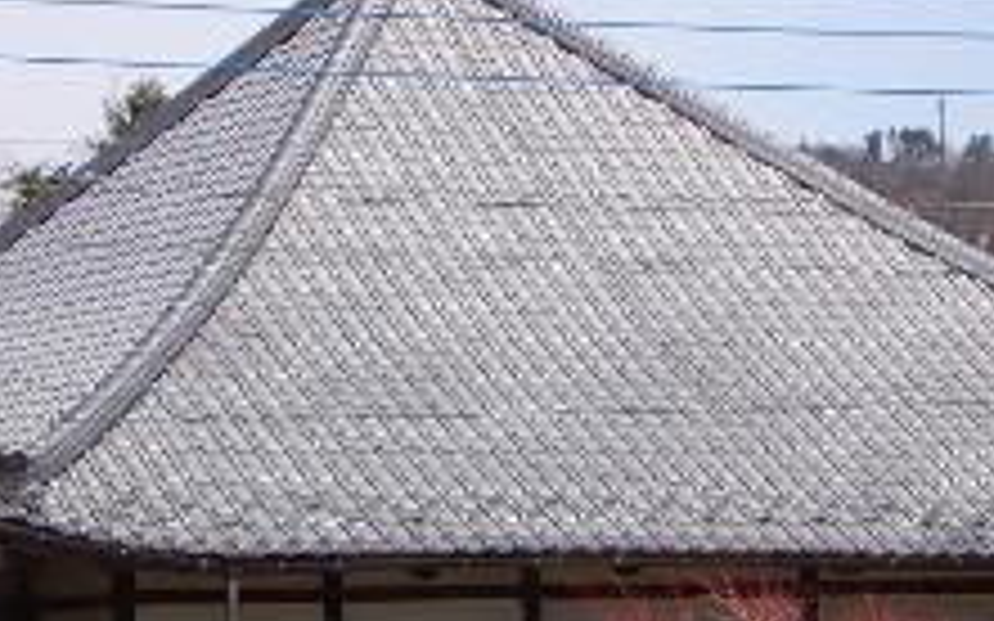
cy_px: 484
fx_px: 4929
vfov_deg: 7.2
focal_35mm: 182
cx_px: 623
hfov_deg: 11.5
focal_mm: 17.4
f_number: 4.8
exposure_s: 1/320
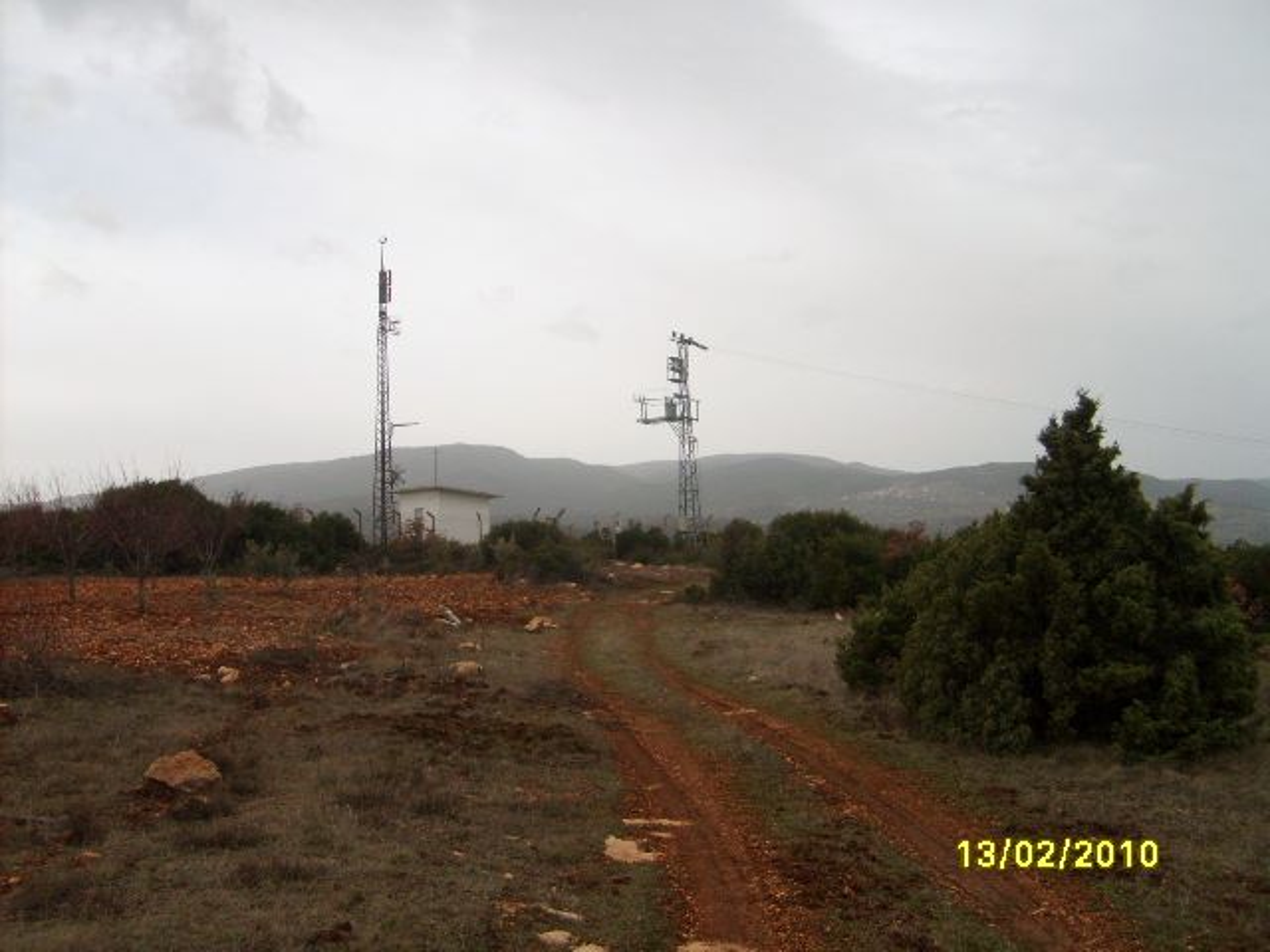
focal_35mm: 35
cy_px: 476
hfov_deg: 52.6
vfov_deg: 40.7
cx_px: 635
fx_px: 1284
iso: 50
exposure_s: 1/1000
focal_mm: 5.8
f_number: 2.8
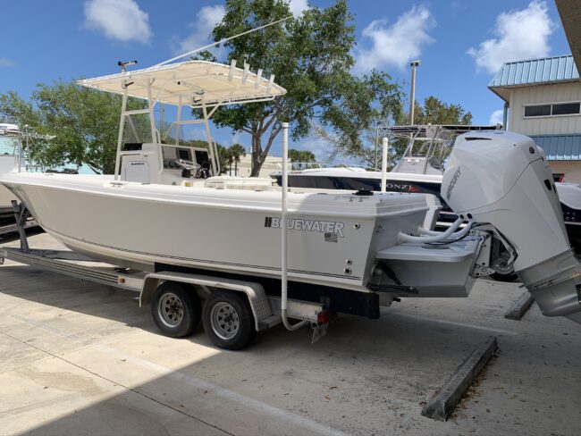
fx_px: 437
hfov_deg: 67.3
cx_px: 290
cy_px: 218
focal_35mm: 26
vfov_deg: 53.1
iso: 25
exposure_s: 1/2755
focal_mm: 4.25
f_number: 1.8
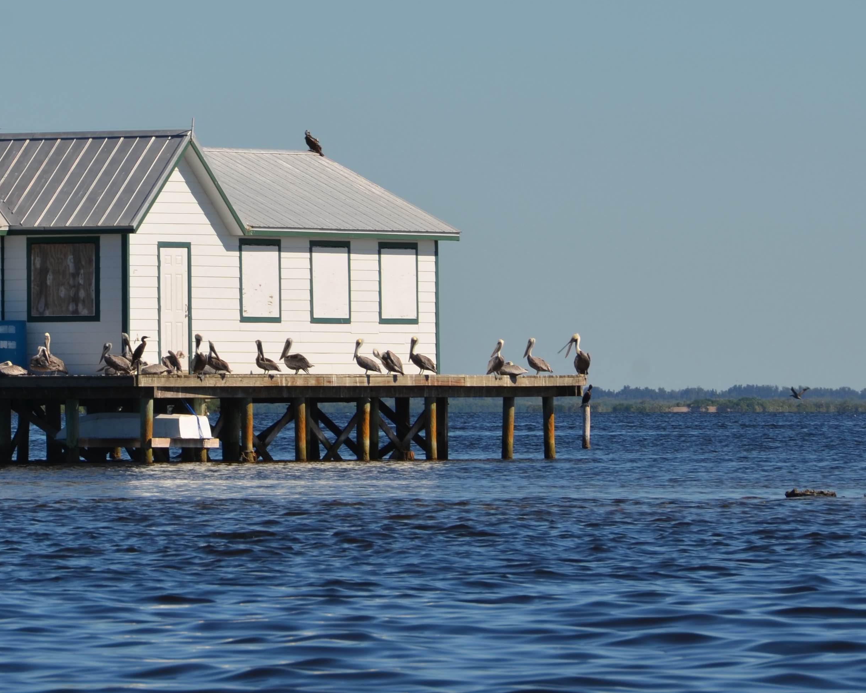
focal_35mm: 385
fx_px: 9866
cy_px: 252
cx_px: 159
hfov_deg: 5.0
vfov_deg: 4.0
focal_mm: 135
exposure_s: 1/250
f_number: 13
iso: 100
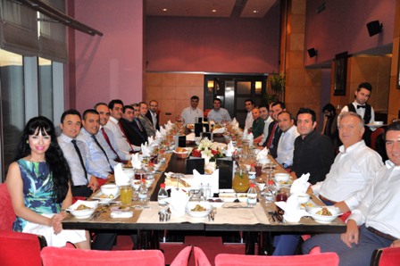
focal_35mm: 36
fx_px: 400
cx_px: 200
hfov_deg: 53.2
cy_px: 133
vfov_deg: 36.8
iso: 500
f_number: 3.8
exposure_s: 1/60
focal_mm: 24
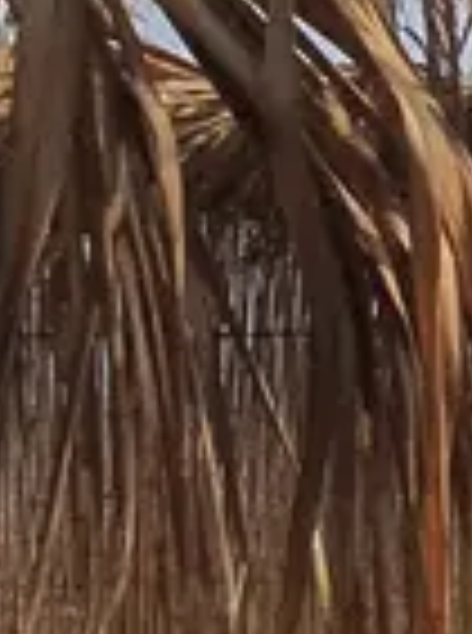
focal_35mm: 111
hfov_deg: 8.9
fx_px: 2027
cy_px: 540
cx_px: 1668
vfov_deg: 17.6
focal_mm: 1.8
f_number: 2.2
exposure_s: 1/2104
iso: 50
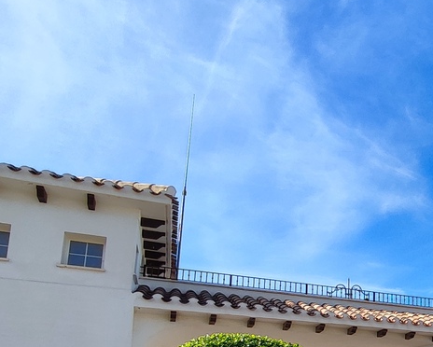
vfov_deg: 32.2
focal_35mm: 43
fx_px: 552
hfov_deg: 36.3
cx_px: 477
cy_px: 348
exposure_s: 1/823
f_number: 2.2
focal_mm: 1.65
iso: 50
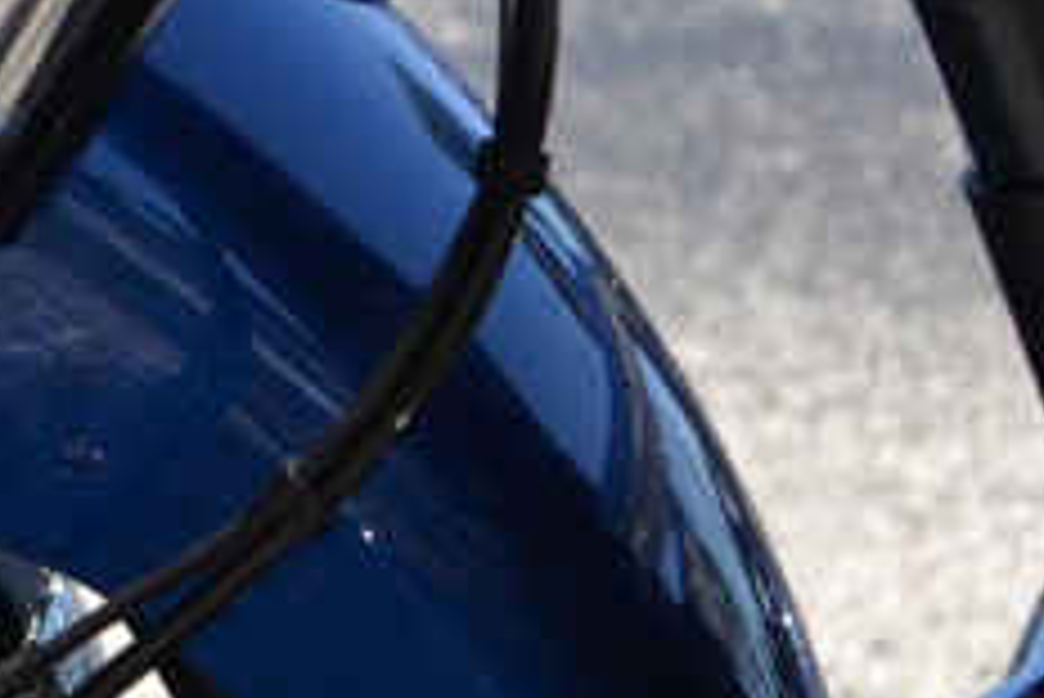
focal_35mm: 427
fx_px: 12378
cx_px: -720
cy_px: 892
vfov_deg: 3.2
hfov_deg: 4.8
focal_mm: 55
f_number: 7.1
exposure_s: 1/200
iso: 100
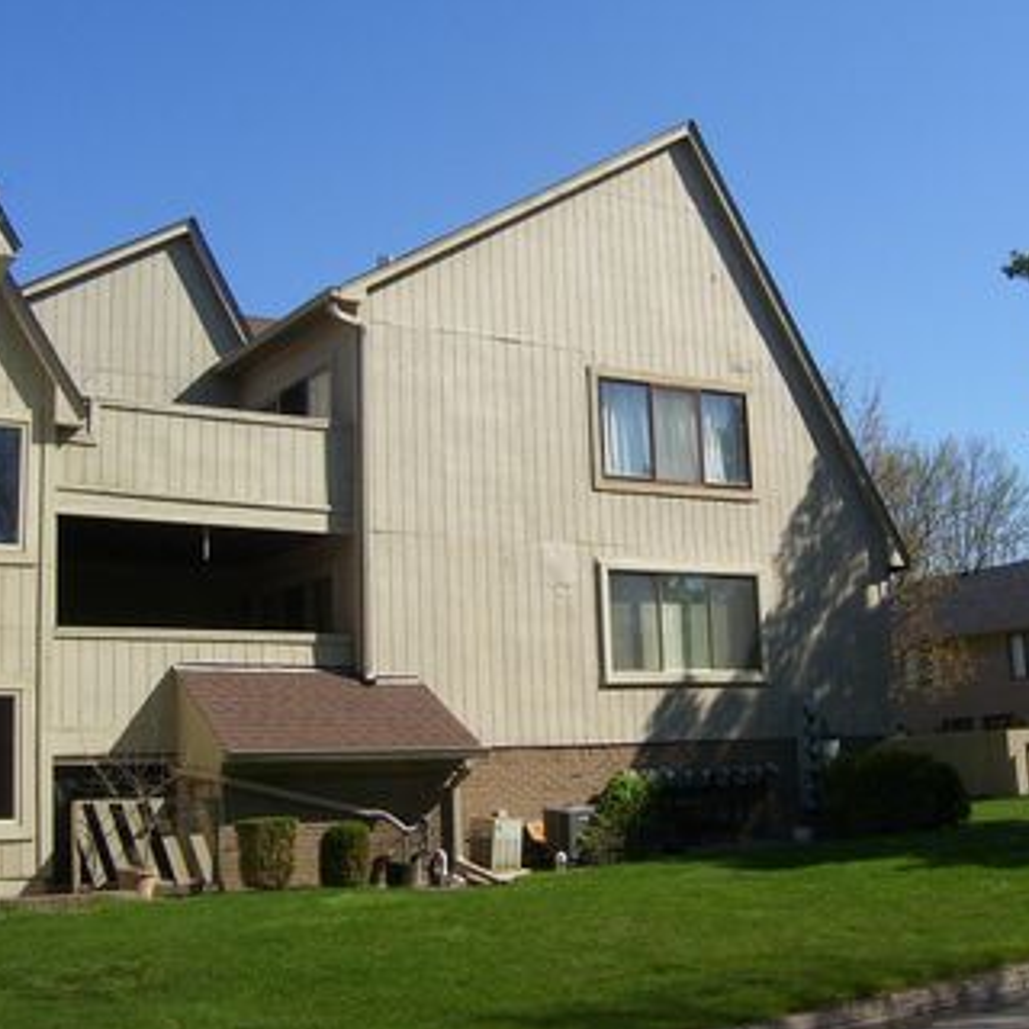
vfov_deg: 36.0
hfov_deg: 35.9
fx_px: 1581
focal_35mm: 47
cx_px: 630
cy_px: 439
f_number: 4.8
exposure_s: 1/500
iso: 80
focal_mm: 5.6
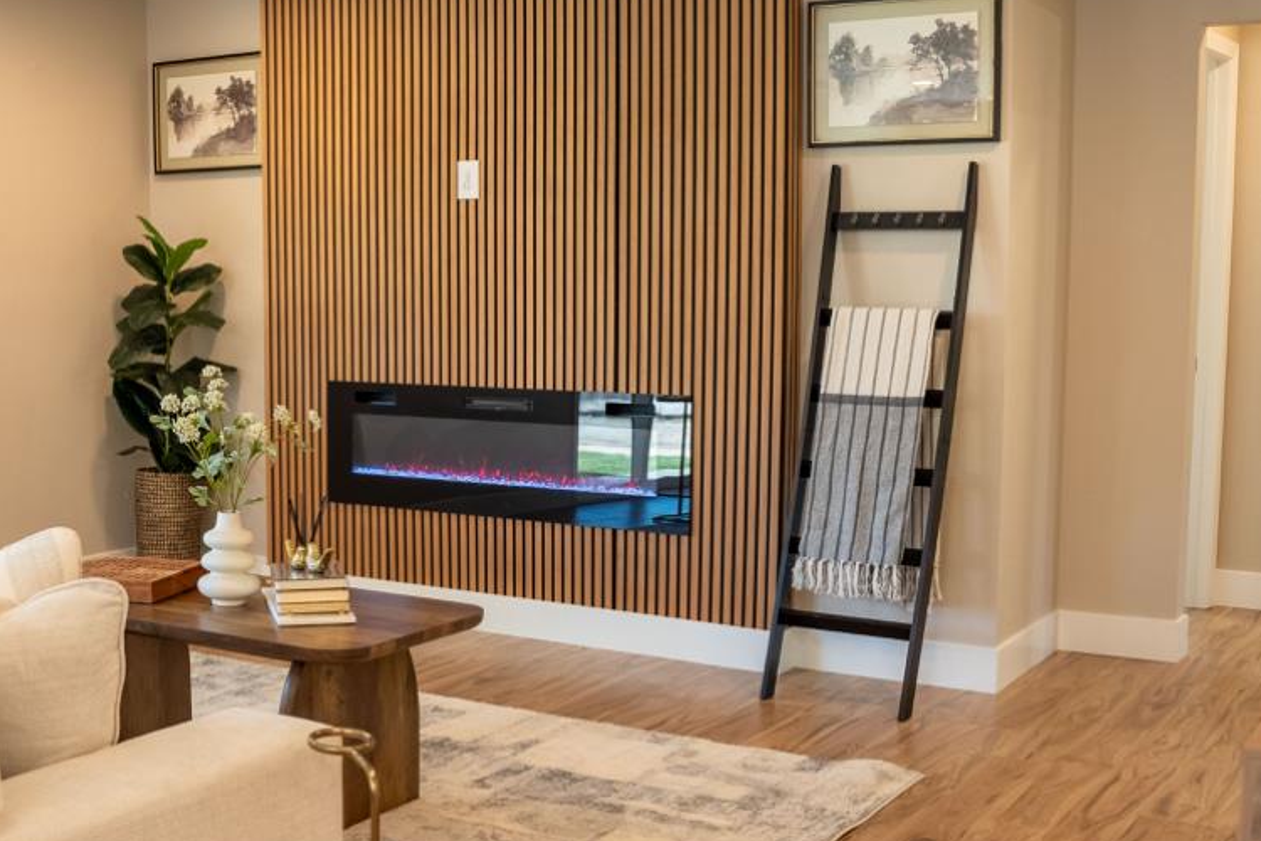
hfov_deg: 40.2
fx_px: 1681
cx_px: 341
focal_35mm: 48
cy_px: 494
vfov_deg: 28.0
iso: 1600
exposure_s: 1/1000
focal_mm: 24
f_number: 3.2
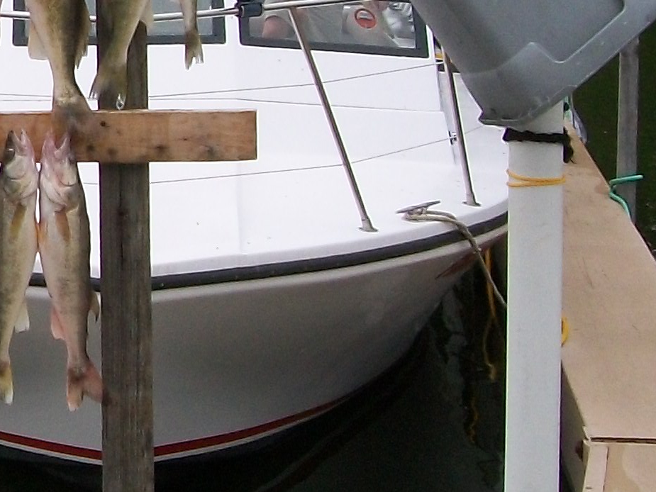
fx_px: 2407
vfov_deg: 11.5
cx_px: -343
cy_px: -6
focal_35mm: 127
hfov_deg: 14.4
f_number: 4.8
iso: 80
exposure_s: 1/640
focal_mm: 6
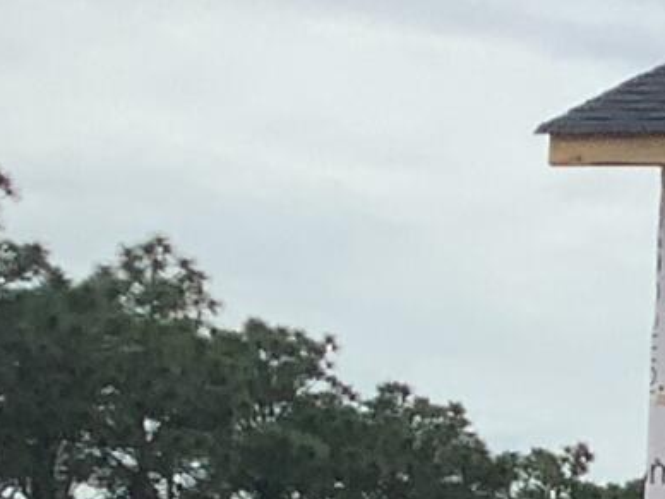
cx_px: 2398
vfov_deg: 6.1
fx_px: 4611
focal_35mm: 240
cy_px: 938
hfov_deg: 6.9
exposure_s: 1/1253
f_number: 2.4
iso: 25
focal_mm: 3.3
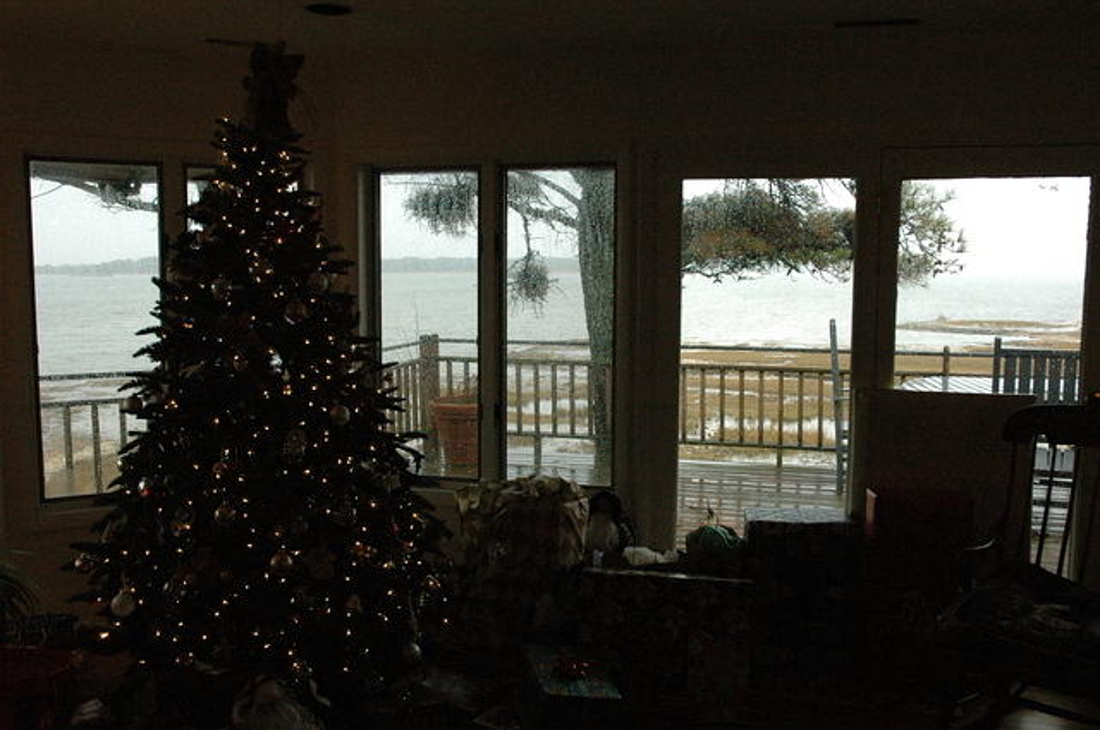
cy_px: 365
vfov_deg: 36.8
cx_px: 550
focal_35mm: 36
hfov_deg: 53.2
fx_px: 1099
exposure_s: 1/200
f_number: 7.1
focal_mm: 24
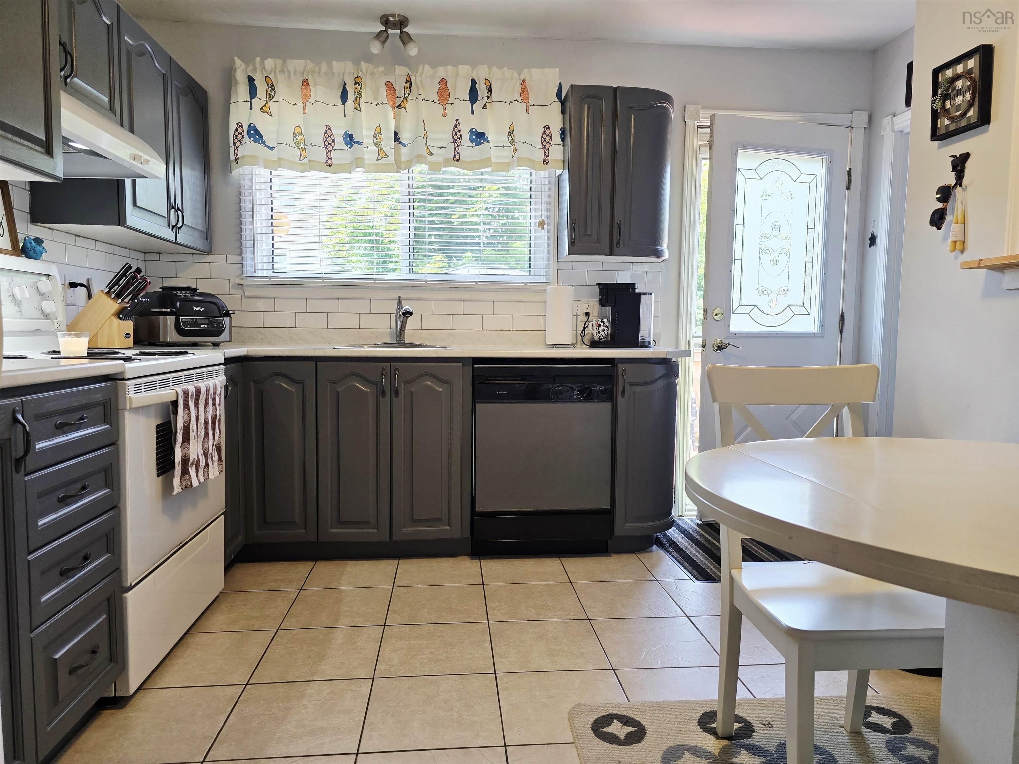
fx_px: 677
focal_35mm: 23
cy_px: 382
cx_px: 510
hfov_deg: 73.9
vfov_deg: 58.9
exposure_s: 1/120
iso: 80
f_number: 1.7
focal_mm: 6.3
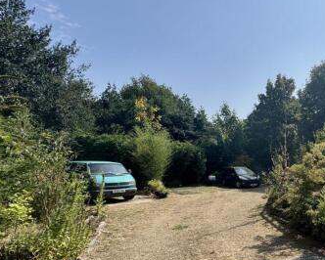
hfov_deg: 61.8
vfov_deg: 57.6
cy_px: 172
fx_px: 231
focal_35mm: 24
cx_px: 278
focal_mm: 2.22
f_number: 2.2
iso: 40
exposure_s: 1/889
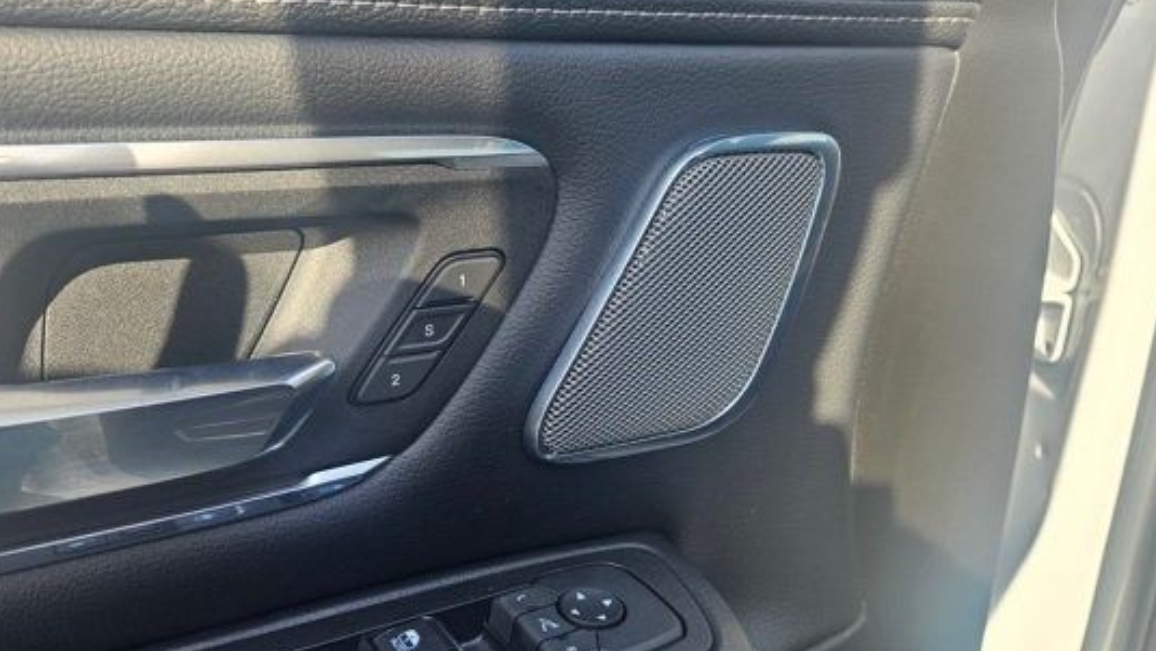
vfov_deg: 38.6
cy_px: 417
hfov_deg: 63.9
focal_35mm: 30
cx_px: 488
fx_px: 920
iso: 25
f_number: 1.8
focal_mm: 5.4
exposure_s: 1/235
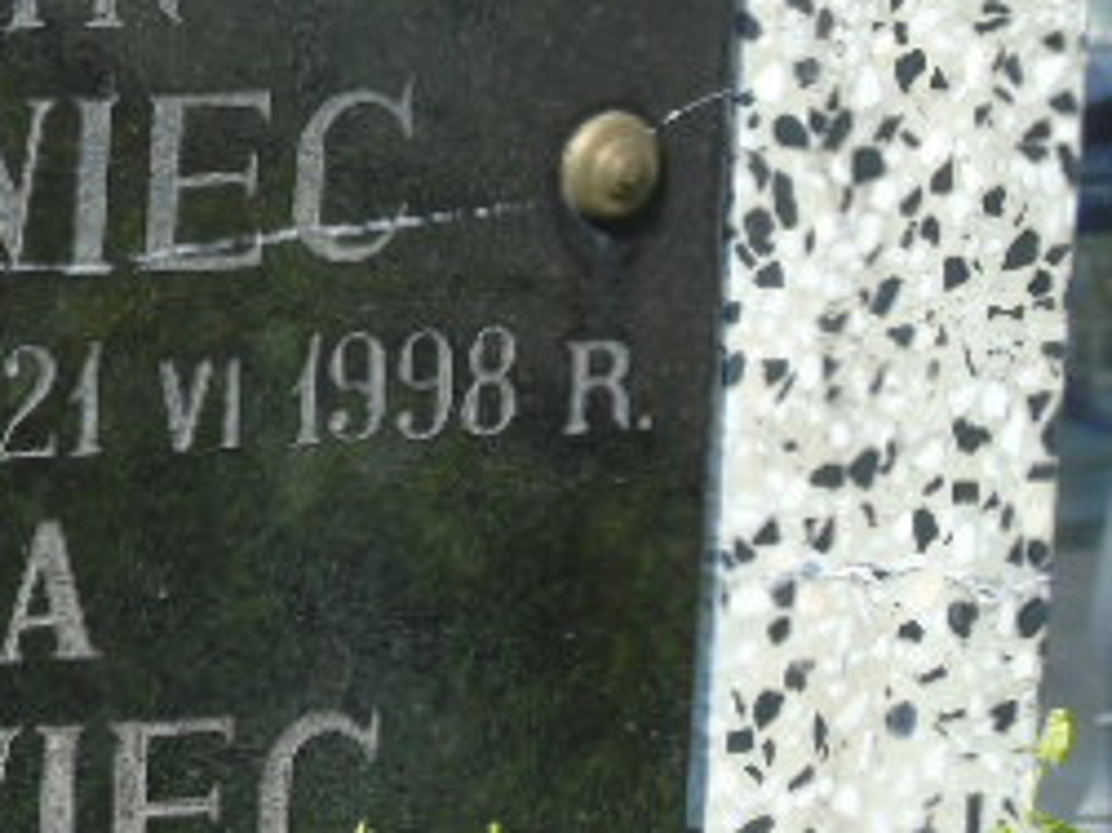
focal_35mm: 474
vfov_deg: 3.1
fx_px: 15219
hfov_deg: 4.2
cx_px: -128
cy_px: 315
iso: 80
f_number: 5
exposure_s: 1/200
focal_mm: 33
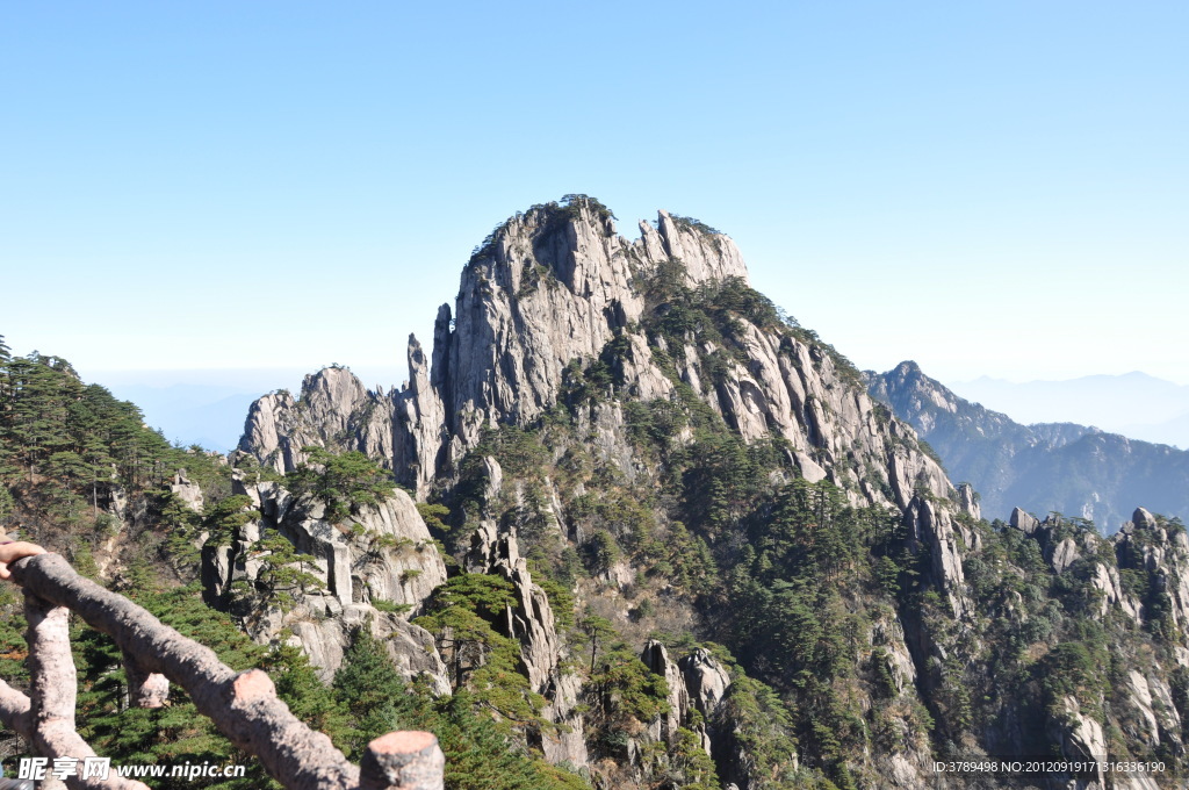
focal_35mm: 30
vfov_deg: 43.5
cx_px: 594
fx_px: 990
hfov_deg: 62.0
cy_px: 395
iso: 200
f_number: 8
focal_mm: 20
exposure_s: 1/250
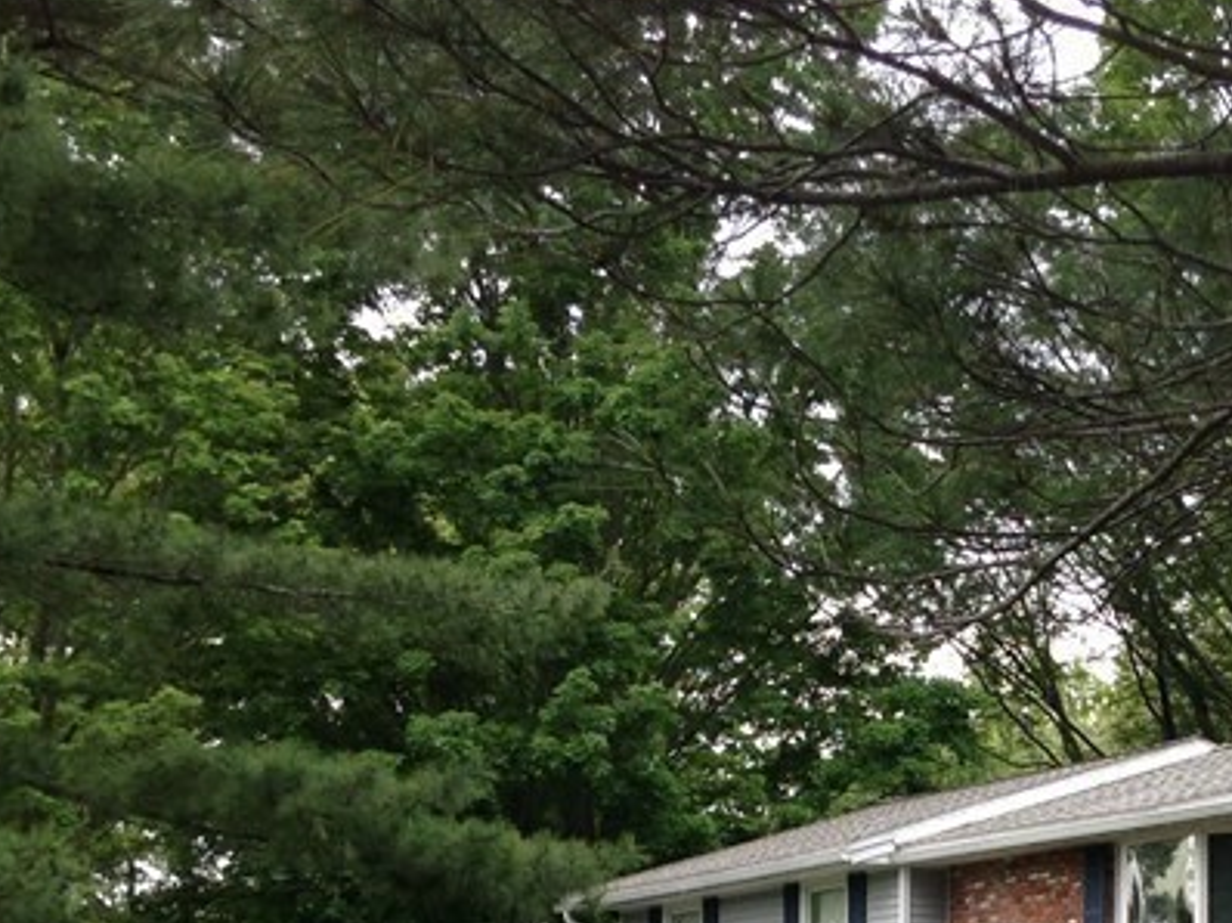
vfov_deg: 16.7
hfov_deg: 22.3
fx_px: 3023
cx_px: 1189
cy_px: 1044
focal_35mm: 85
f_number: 2.4
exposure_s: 1/218
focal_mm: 4.12
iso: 50
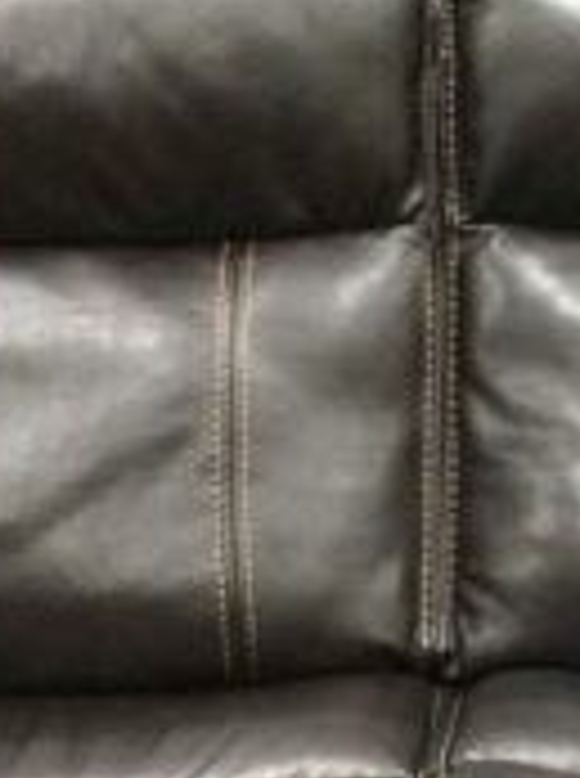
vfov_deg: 15.3
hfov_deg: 11.1
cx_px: 800
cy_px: 333
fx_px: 2893
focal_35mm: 129
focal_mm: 4.15
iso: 200
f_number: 2.2
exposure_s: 1/30
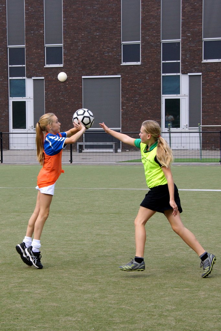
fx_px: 690
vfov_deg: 27.0
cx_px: 110
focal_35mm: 75
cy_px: 166
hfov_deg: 18.2
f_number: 7.1
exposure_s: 1/1000
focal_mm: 50
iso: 400
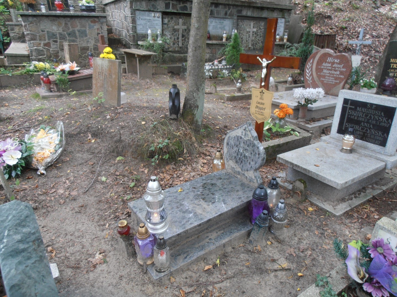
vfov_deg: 56.8
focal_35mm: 24
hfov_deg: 71.6
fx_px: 275
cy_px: 148
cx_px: 198
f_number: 3
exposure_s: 1/20
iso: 125
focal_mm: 4.2
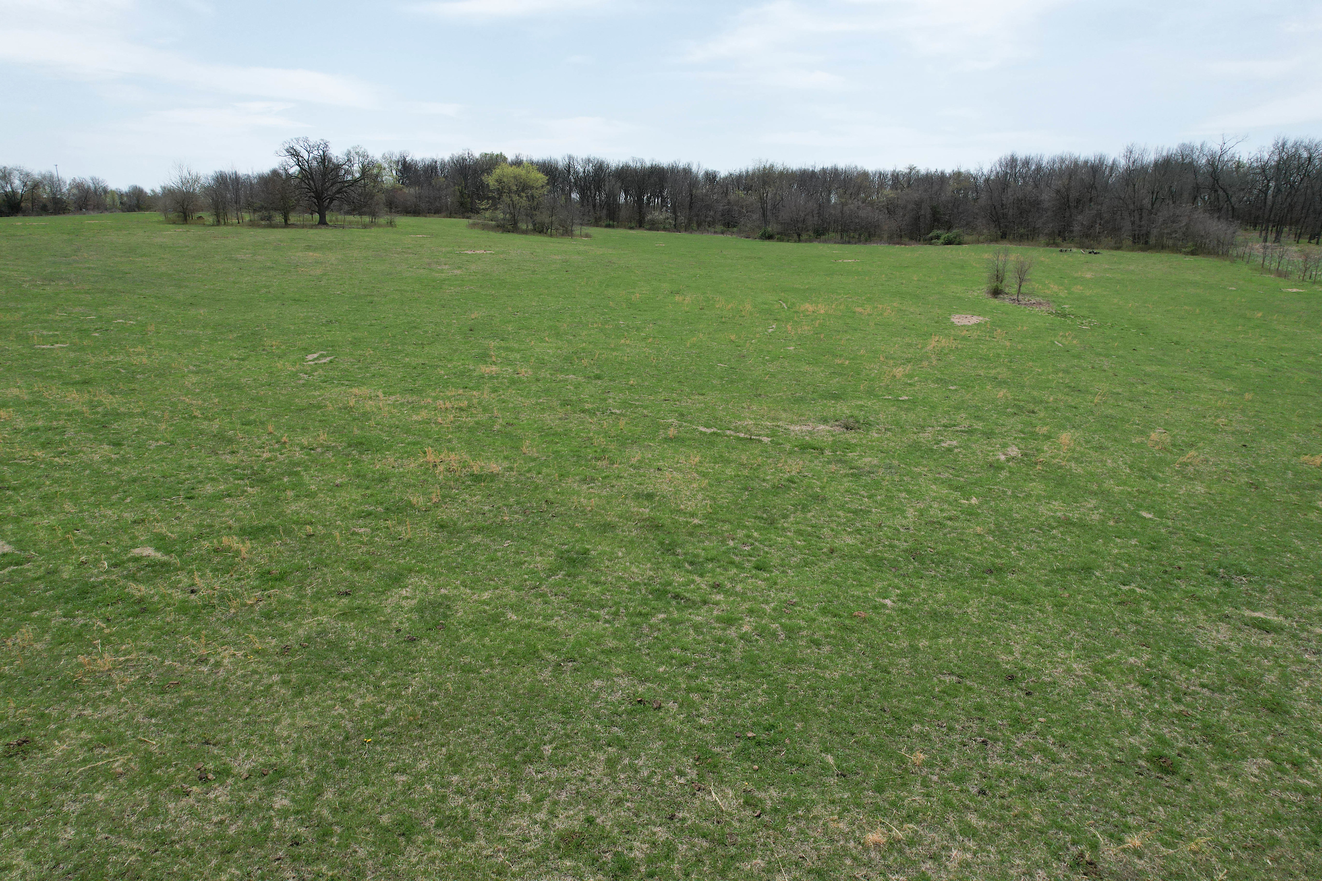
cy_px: 440
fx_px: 808
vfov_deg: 57.2
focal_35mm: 22
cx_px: 661
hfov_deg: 78.6
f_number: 2.8
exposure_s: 1/2500
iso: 100
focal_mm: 8.38
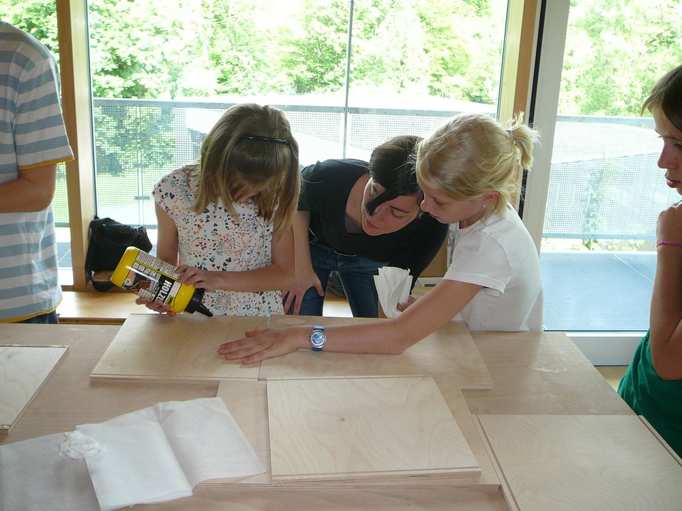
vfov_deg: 40.7
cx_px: 341
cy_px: 256
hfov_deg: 52.6
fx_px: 690
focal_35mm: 35
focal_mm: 5.2
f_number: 2.8
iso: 100
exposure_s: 1/60
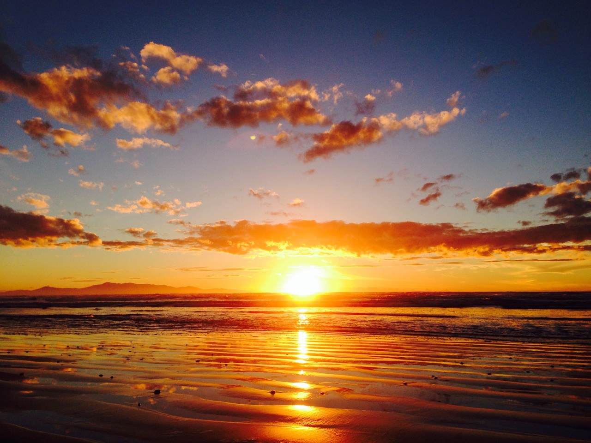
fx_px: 563
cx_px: 296
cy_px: 222
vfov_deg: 42.9
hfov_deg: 55.4
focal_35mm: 33
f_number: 2.4
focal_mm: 4.12
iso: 50
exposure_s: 1/1153
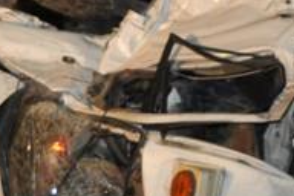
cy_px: 3
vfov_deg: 4.9
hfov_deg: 7.3
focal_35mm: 280
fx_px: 2284
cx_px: 303
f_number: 4.2
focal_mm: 35
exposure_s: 1/60
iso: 800
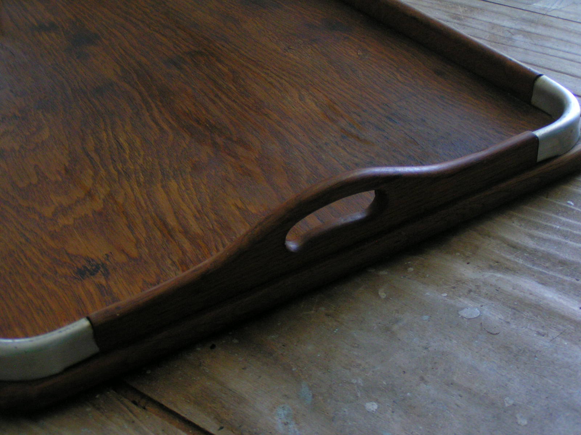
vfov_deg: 23.3
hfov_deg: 30.7
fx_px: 1057
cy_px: 218
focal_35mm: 63
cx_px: 290
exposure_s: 1/60
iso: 160
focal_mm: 9.7
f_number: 3.2
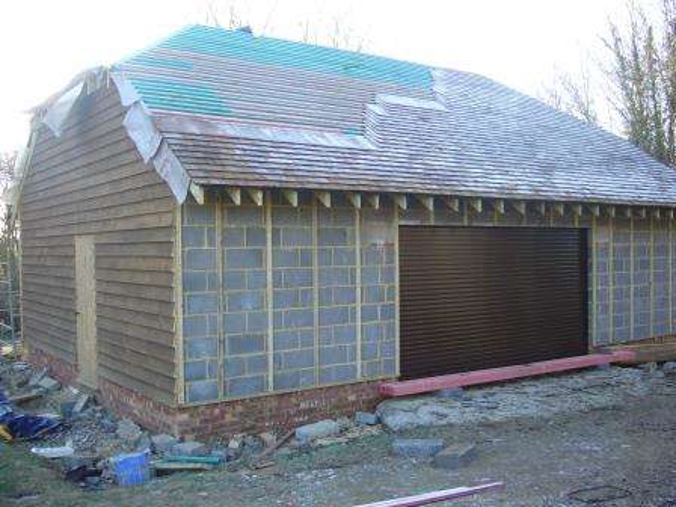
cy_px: 254
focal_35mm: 35
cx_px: 338
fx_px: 683
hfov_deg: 52.6
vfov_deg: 40.7
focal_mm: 5.8
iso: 80
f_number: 2.8
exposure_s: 1/80
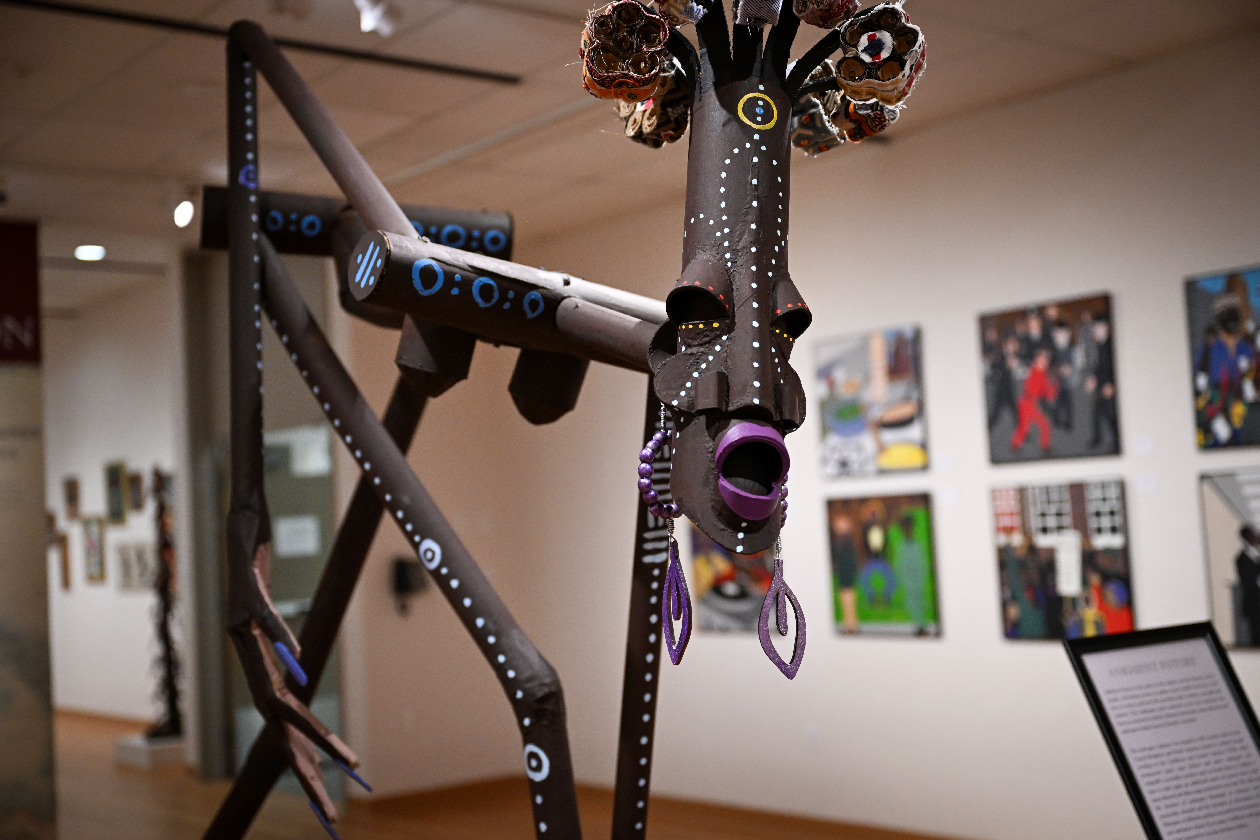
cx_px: 630
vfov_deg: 30.5
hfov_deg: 44.5
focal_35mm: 44
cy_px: 420
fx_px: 1540
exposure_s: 1/500
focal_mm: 44
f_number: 2.8
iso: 1800
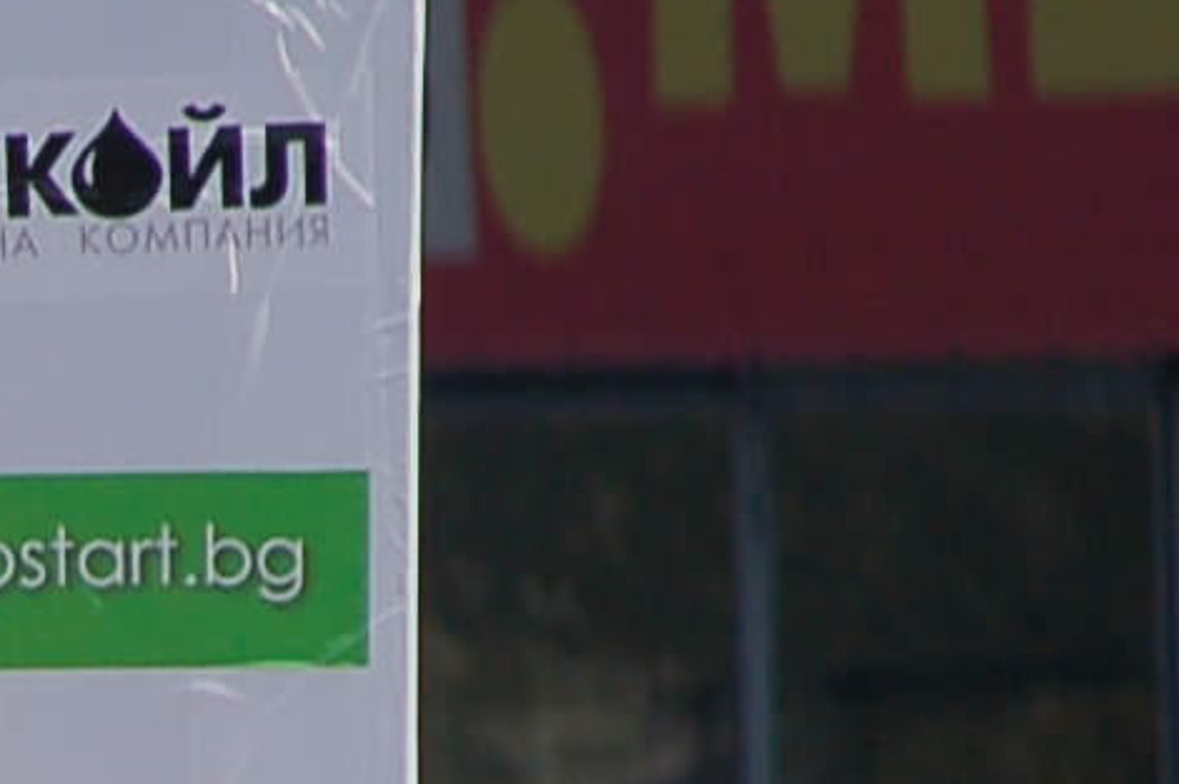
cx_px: -1757
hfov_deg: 1.4
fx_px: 47012
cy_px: 2417
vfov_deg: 1.0
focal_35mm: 1437
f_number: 7.1
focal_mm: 150
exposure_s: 1/800
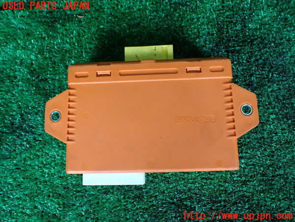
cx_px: 148
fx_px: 256
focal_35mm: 30
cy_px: 111
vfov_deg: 46.8
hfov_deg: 60.0
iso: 250
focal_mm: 5.4
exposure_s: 1/125
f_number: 2.3
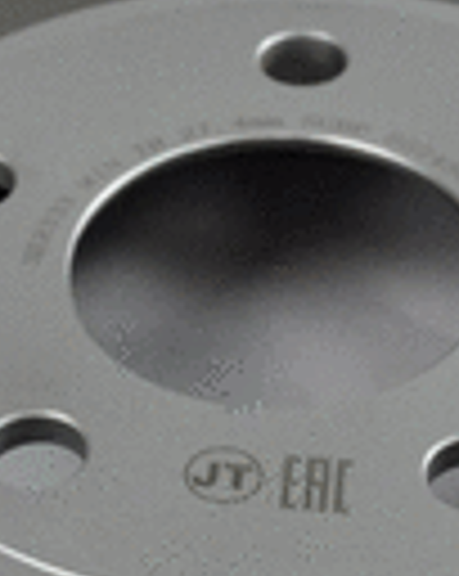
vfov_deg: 13.2
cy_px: 538
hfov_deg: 10.6
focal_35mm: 145
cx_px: 315
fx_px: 2468
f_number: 5
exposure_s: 1/100
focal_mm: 22
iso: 400
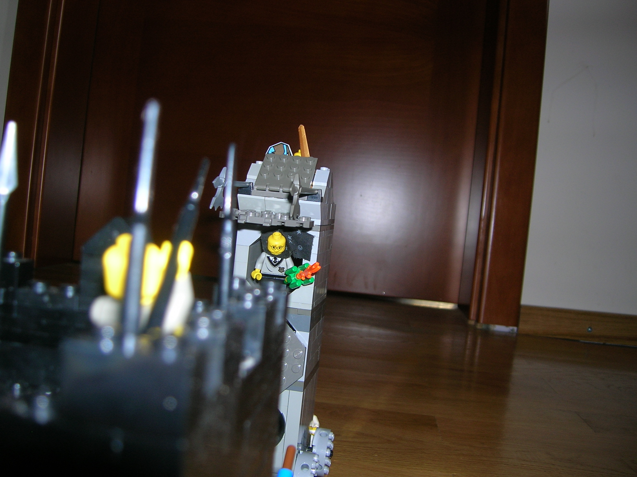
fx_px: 644
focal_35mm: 35
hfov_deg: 52.7
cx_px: 318
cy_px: 238
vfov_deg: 40.6
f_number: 2.9
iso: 50
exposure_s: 1/60.1
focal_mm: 5.8
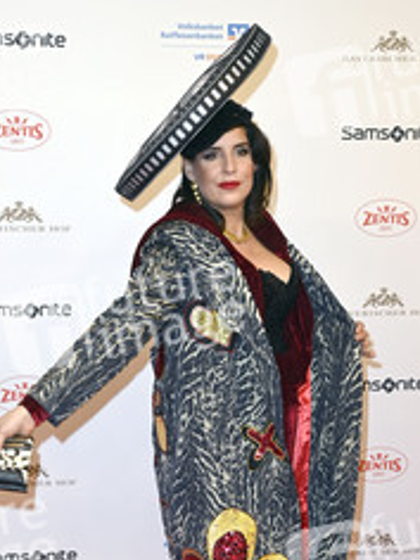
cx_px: 192
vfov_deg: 29.2
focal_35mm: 65
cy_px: 437
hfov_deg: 22.6
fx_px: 1052
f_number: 7.1
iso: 640
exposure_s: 1/250
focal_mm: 40
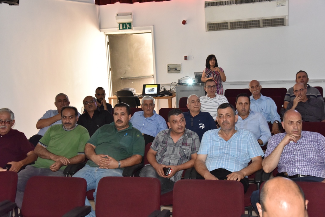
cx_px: 162
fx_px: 451
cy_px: 108
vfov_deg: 27.0
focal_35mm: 50
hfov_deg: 39.6
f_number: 7.1
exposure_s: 1/160
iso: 3200
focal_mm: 50
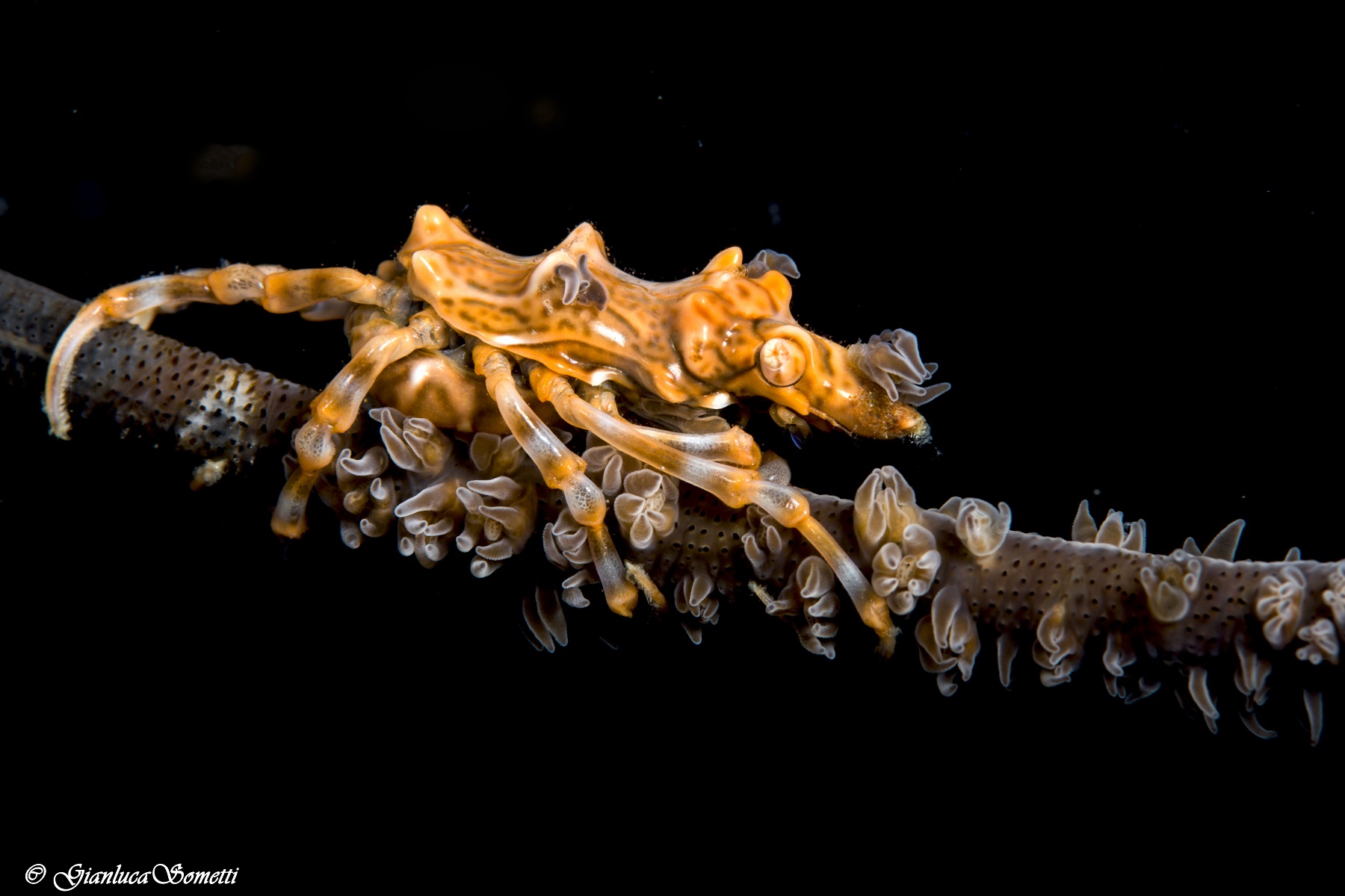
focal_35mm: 158
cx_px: 672
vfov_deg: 8.7
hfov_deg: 13.0
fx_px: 5884
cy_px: 448
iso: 100
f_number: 29
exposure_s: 1/320
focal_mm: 105
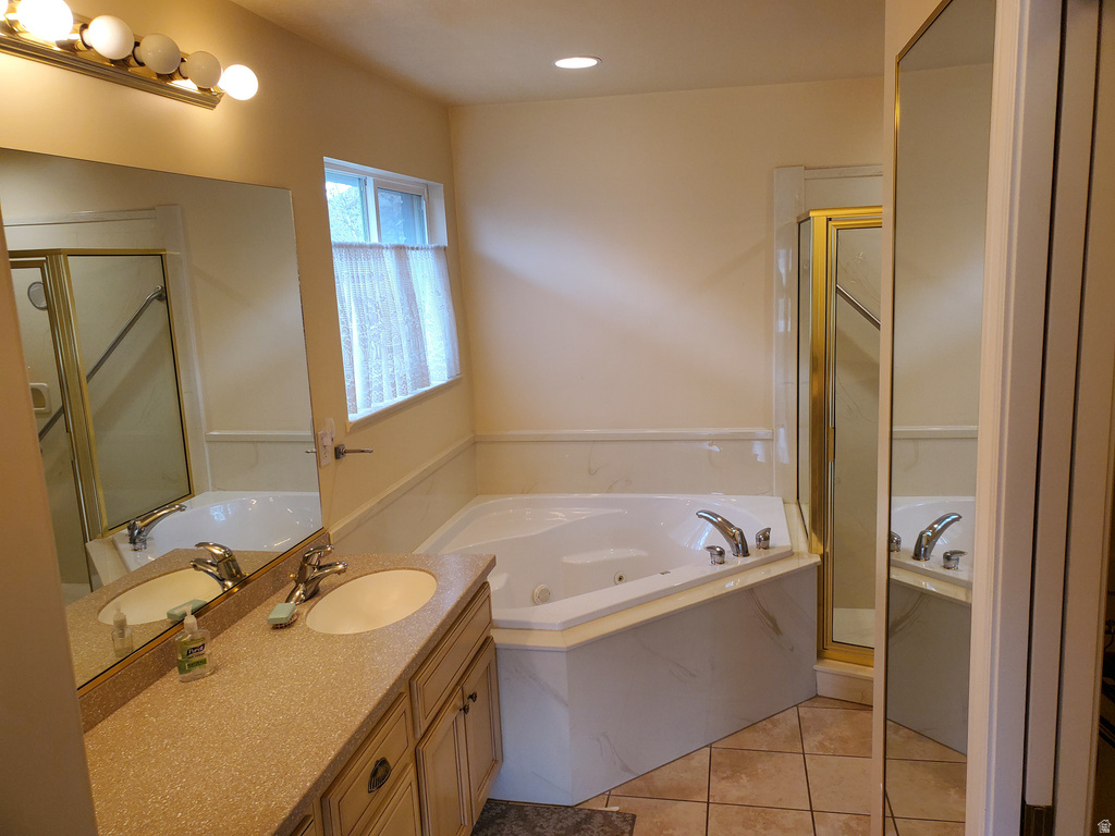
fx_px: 837
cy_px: 418
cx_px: 558
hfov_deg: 67.3
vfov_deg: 53.1
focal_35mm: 26
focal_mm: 4.3
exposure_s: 1/120
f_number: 2.4
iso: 160
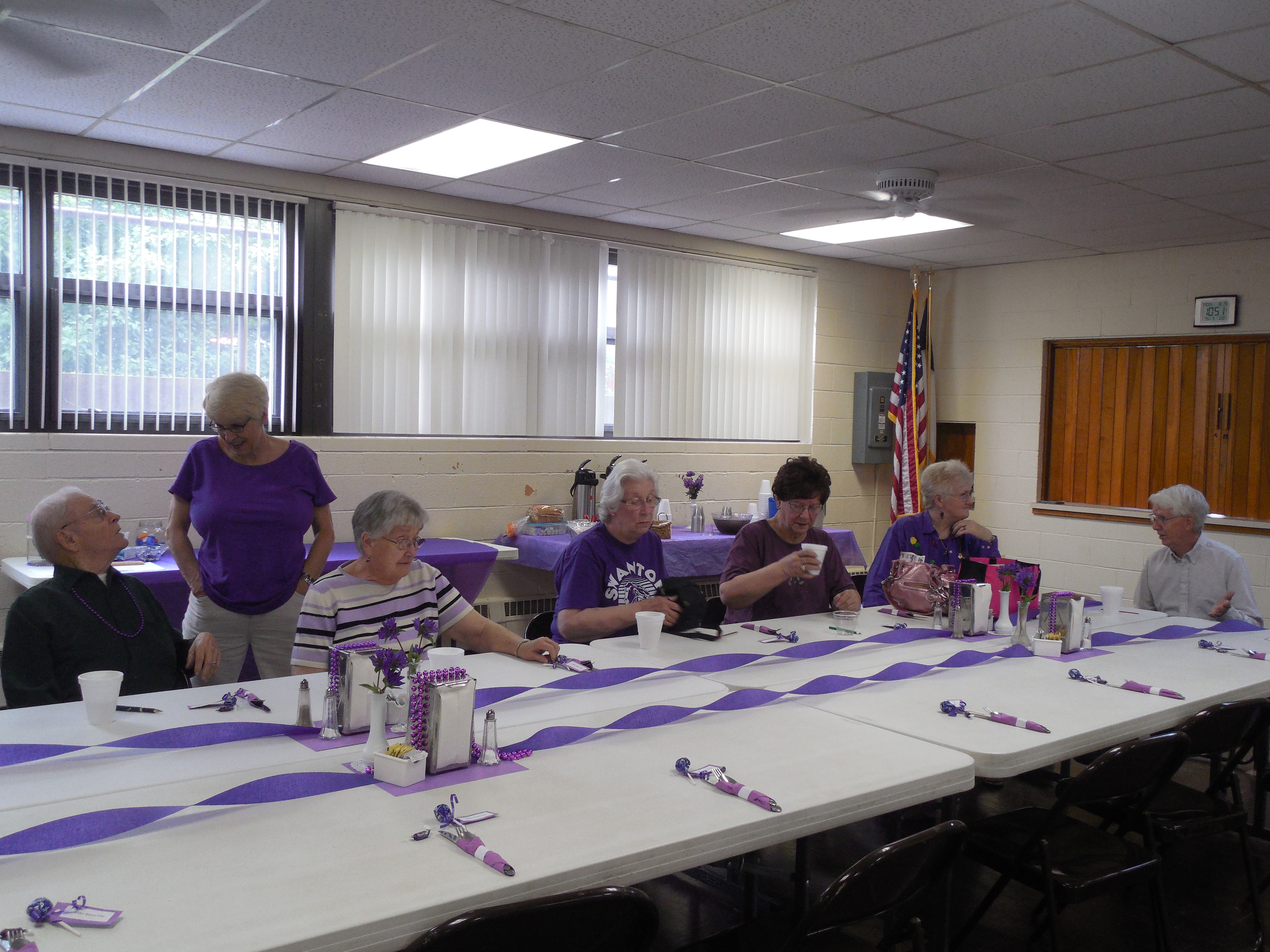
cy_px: 476
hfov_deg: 58.4
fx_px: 1137
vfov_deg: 45.4
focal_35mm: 31
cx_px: 635
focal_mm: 5.6
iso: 220
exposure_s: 1/30
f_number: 3.6
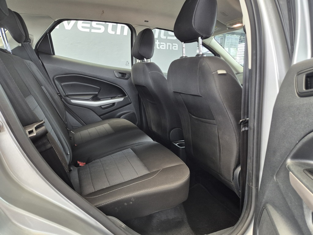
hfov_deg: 73.9
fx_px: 208
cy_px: 118
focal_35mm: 23
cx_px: 156
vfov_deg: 58.9
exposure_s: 1/100
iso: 500
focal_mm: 5.4
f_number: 1.8
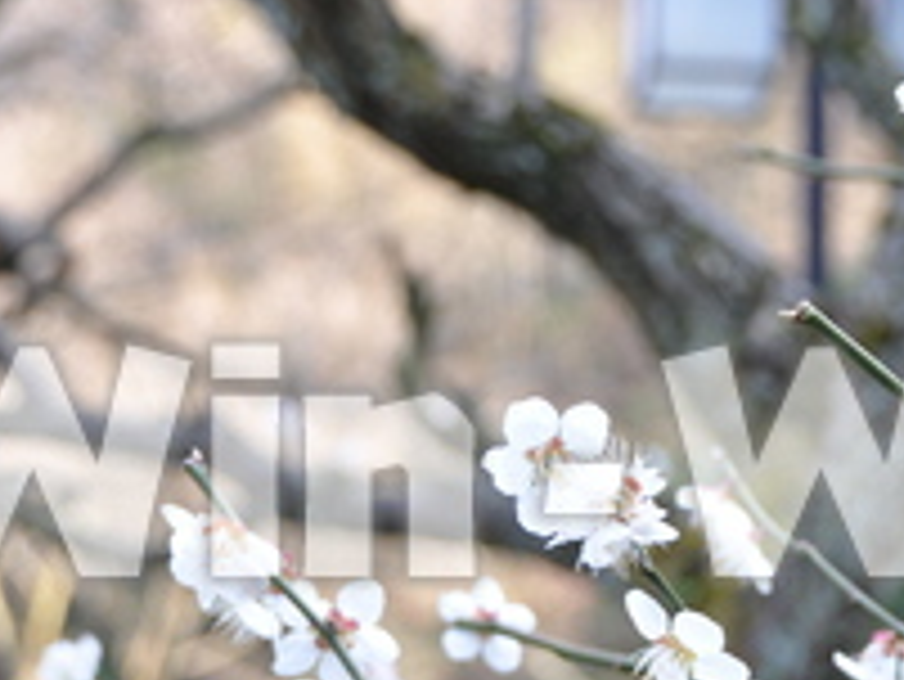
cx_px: 571
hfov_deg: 16.4
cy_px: 504
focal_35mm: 120
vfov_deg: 12.3
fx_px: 3136
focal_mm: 38
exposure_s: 1/125
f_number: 5.6
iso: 400
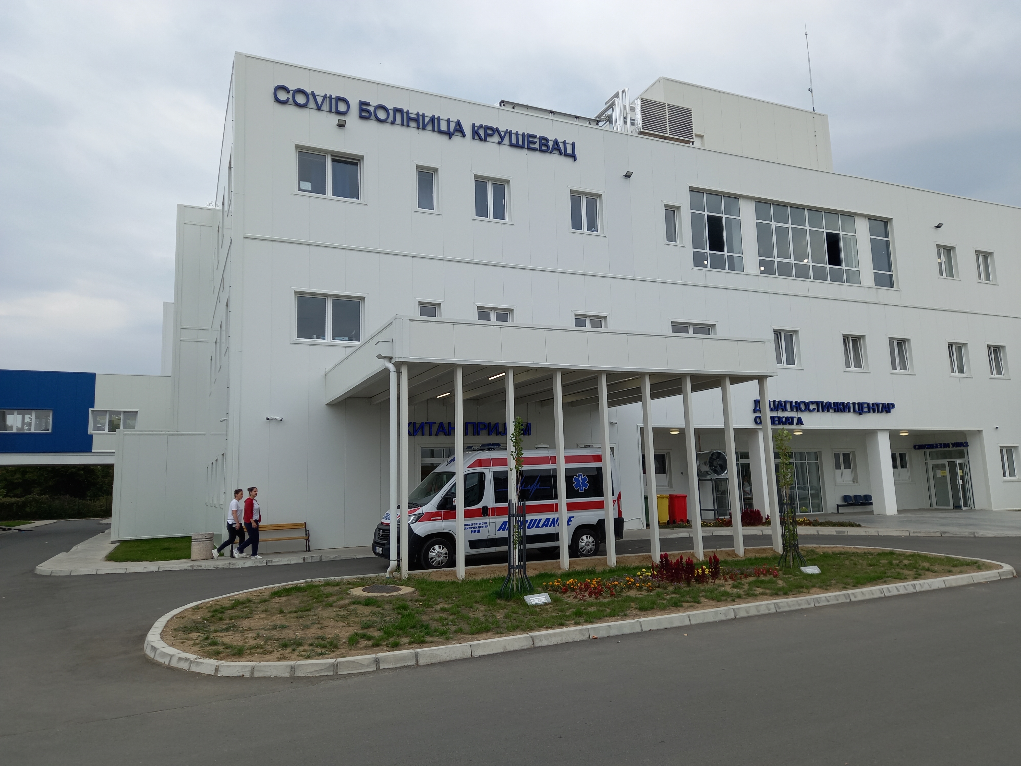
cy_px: 383
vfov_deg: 54.9
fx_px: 737
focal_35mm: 25
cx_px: 510
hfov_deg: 69.4
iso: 25
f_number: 2
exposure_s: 1/328
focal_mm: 4.6
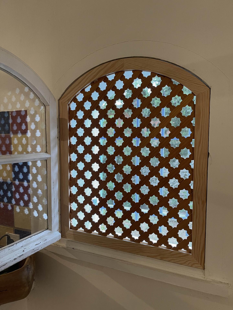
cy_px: 155
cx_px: 116
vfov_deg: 67.3
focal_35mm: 26
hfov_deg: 53.1
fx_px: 233
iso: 125
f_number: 1.6
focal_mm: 5.1
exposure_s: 1/50
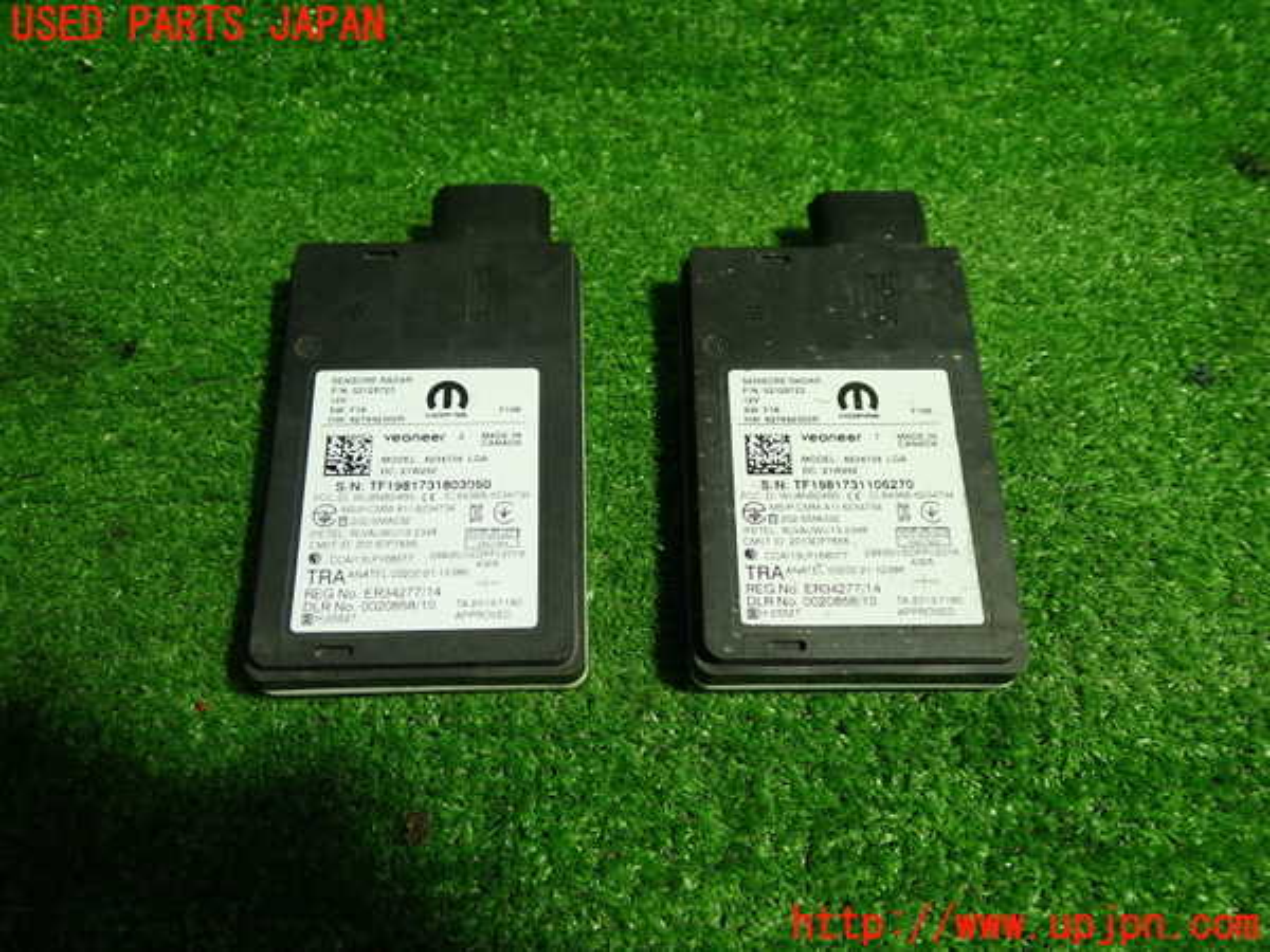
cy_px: 476
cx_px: 635
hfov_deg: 60.0
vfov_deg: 46.8
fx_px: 1101
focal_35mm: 30
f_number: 2.3
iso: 200
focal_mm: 5.4
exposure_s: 1/40
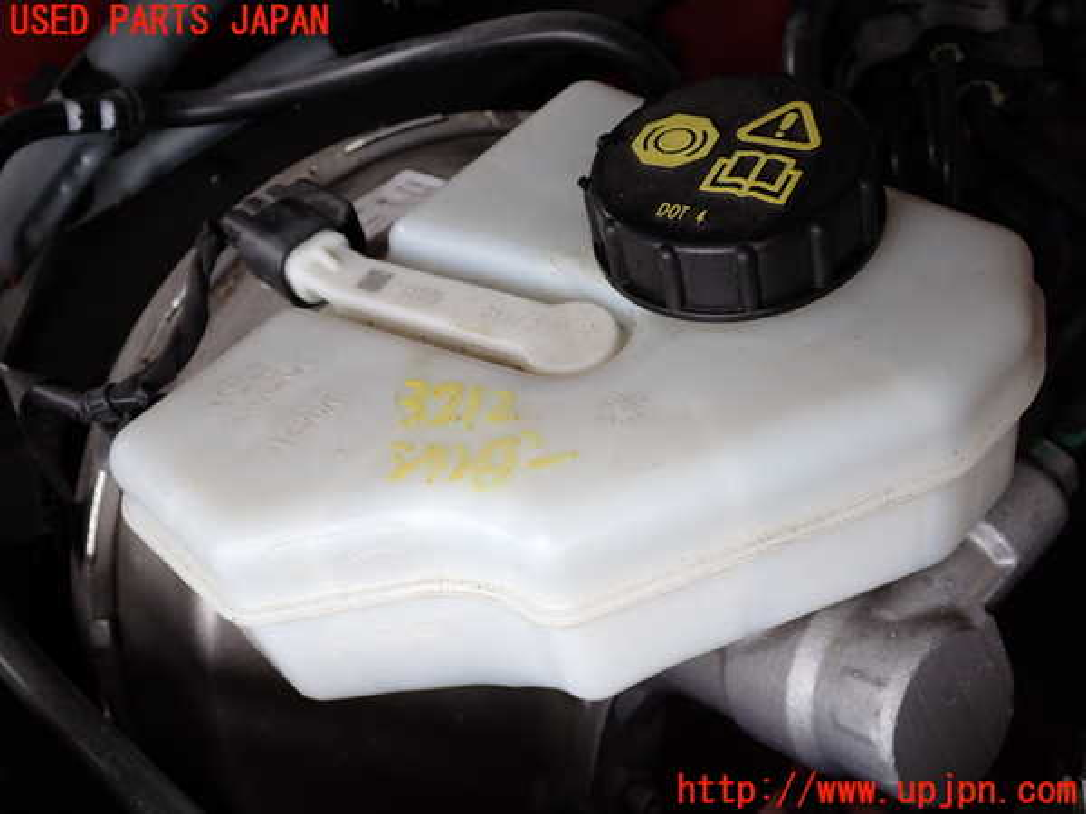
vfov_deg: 37.7
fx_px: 1192
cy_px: 407
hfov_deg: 49.0
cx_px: 543
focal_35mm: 38
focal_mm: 6.83
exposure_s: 1/125
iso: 100
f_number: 2.7
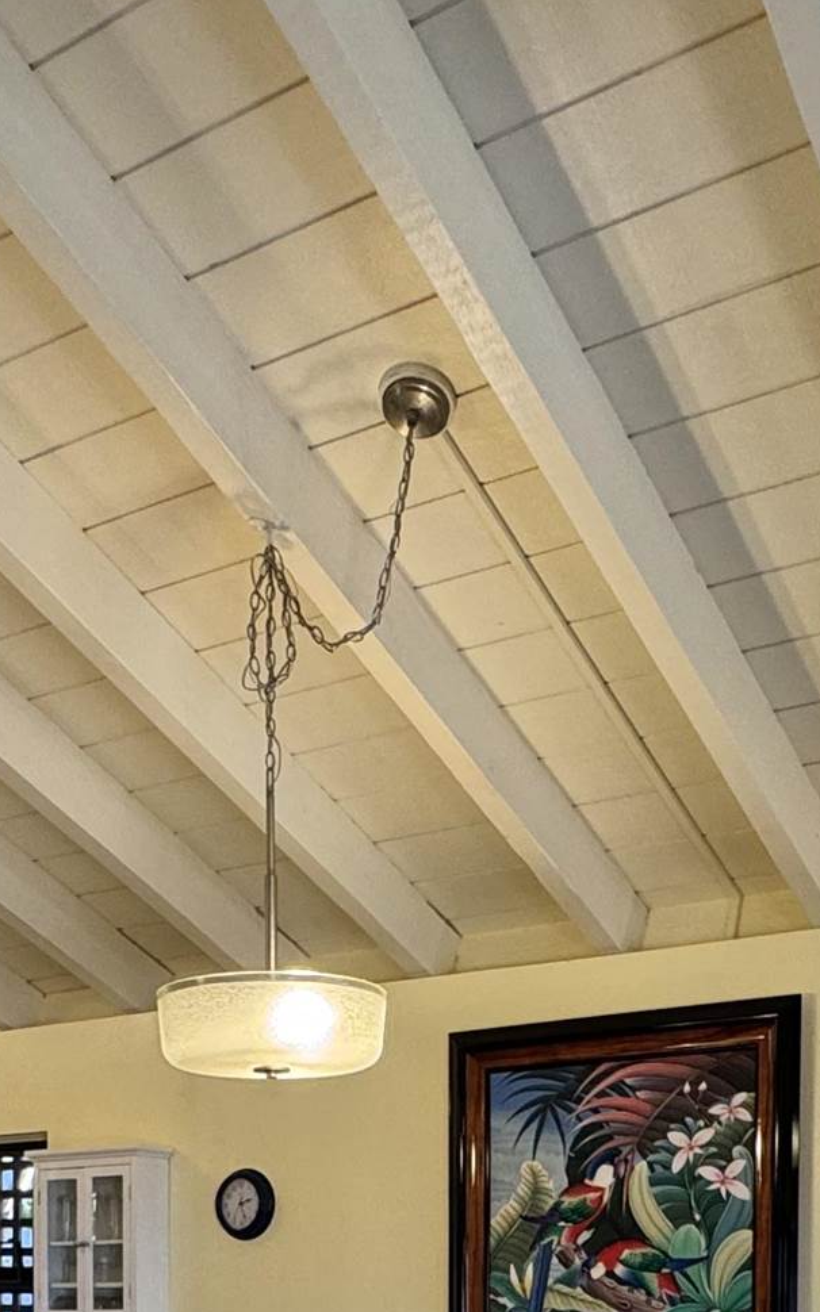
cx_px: 353
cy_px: 1373
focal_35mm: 47
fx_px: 1681
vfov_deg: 37.2
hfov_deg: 27.4
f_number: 2.2
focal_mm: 2.22
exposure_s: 1/60
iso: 200
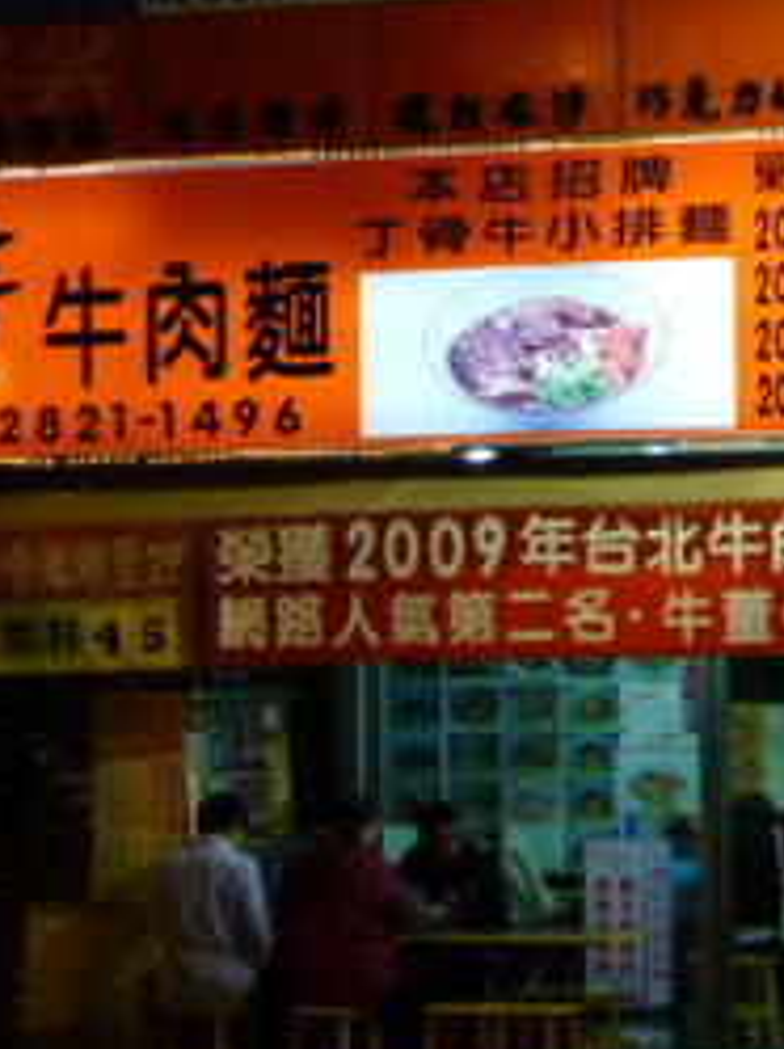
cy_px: 333
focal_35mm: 169
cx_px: 569
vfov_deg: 11.7
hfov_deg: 8.8
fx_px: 5117
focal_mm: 12.2
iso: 400
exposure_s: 1/30
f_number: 4.9
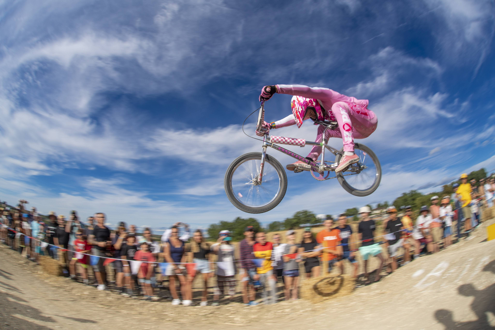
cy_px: 165
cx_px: 248
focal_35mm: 16
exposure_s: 1/250
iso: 100
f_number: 11
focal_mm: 16
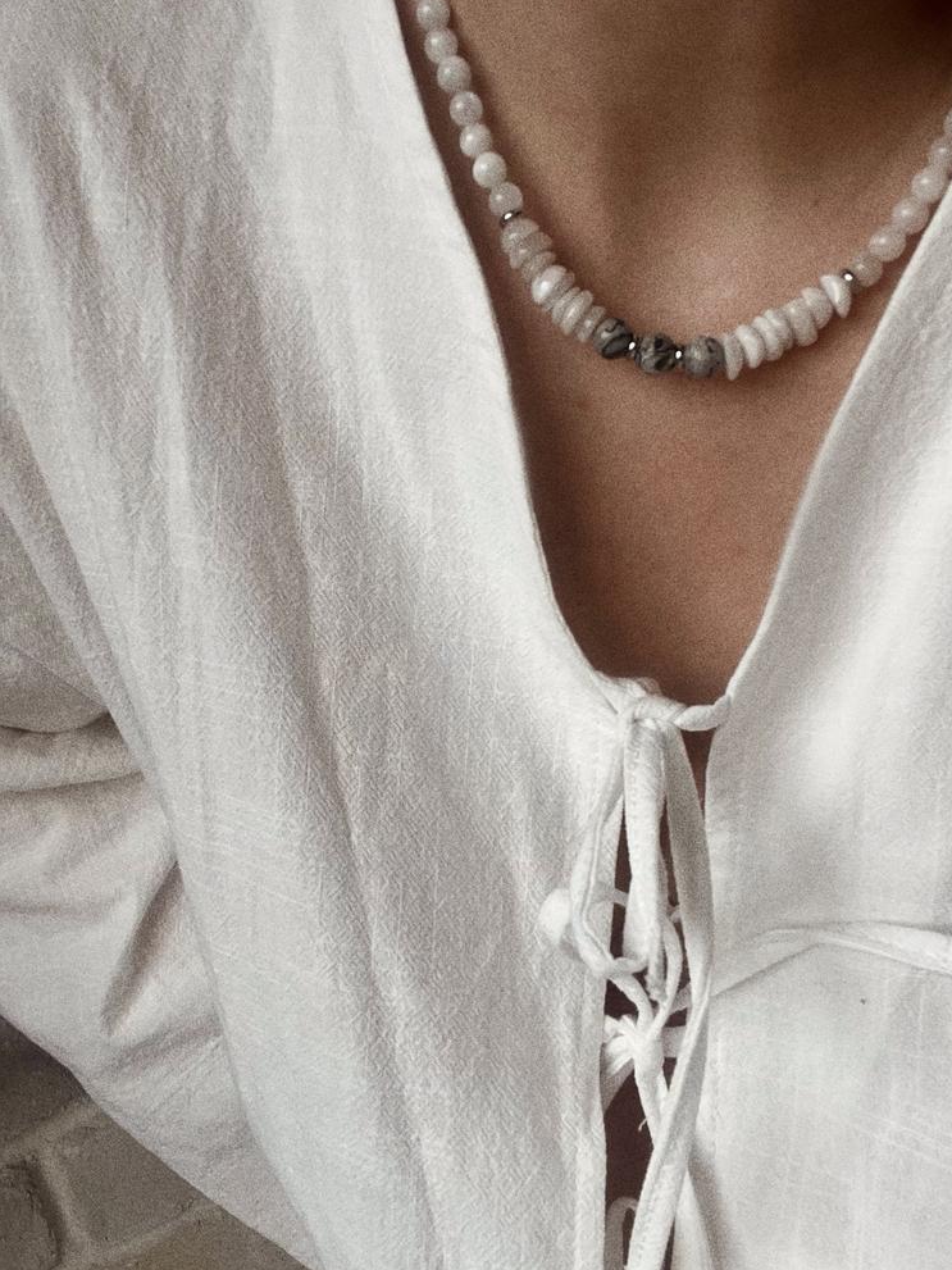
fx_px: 1137
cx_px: 491
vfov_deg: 58.4
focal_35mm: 31
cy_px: 646
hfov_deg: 45.4
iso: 32
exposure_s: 1/122
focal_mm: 2.71
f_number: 2.2
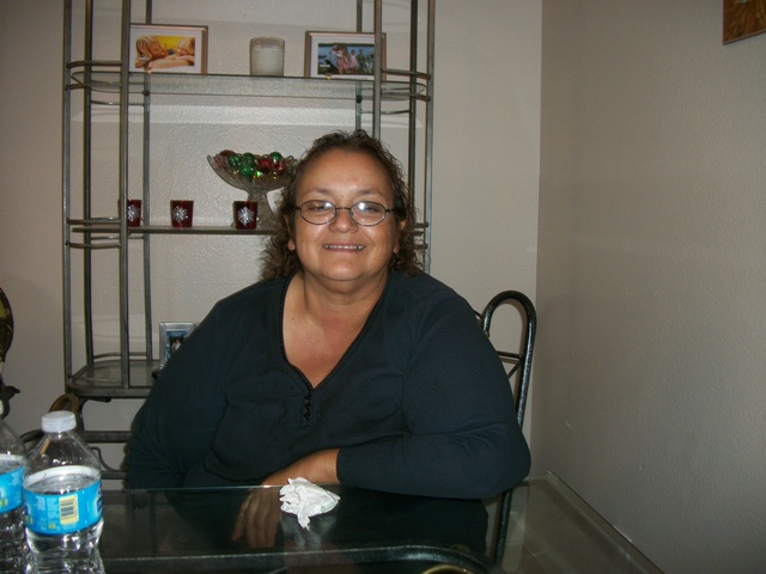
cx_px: 383
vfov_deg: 44.2
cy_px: 287
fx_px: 708
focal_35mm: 32
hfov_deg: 56.8
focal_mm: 5.7
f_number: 2.9
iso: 80
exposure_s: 1/30
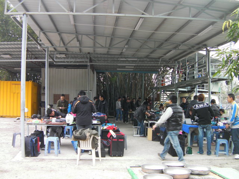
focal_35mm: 38
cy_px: 90
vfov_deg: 37.7
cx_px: 120
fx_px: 262
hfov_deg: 49.0
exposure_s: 1/31.2
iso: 50
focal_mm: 6.8
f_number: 3.5
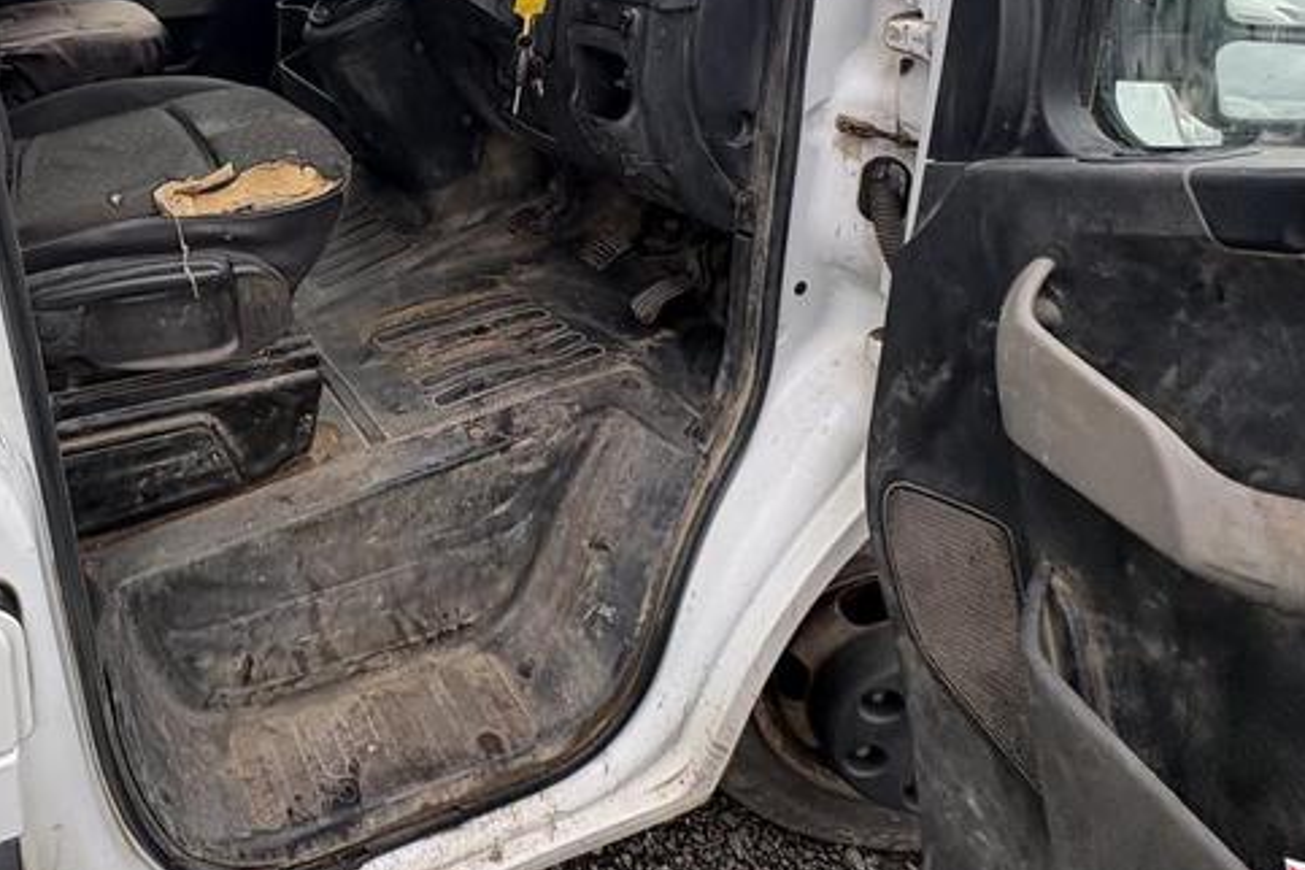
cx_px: 251
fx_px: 979
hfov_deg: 61.5
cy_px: 46
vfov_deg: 42.8
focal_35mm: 27
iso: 64
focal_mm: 2.22
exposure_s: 1/236
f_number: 2.2
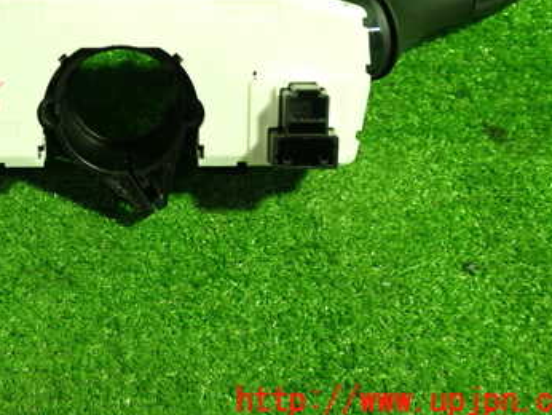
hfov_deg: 35.7
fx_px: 830
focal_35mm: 52
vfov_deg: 27.3
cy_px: 62
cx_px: 118
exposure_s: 1/30
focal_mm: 5.4
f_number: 2.3
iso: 250
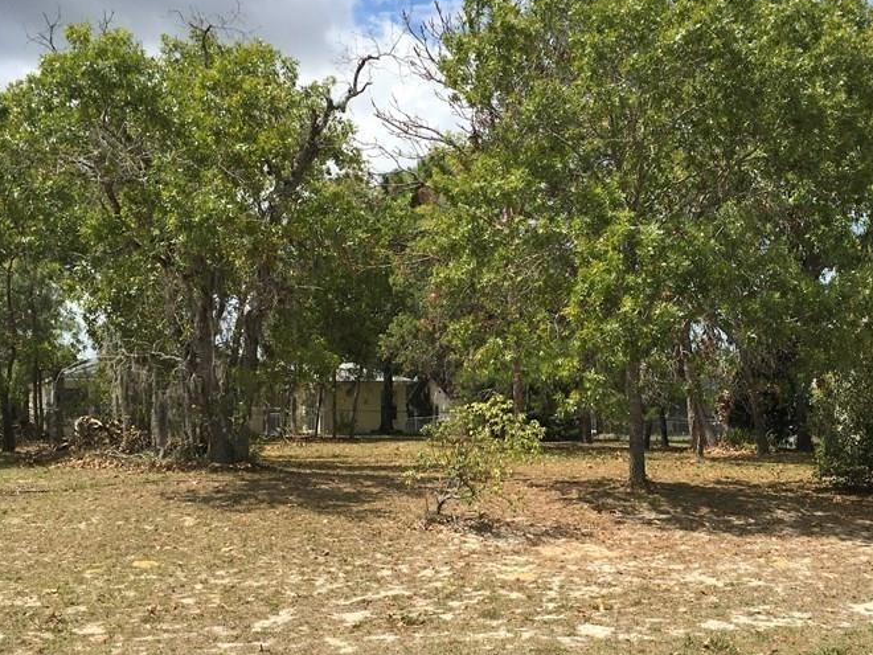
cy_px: 361
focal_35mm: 45
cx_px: 566
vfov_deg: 32.2
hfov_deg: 41.6
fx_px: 1135
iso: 25
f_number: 2.2
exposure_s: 1/1672
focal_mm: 4.15
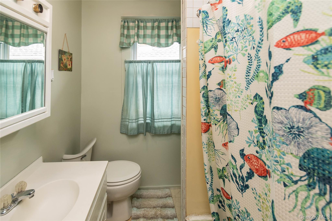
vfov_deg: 77.3
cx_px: 166
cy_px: 110
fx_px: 138
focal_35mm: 15
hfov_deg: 100.4
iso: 900
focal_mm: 10
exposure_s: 1/60
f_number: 5.6
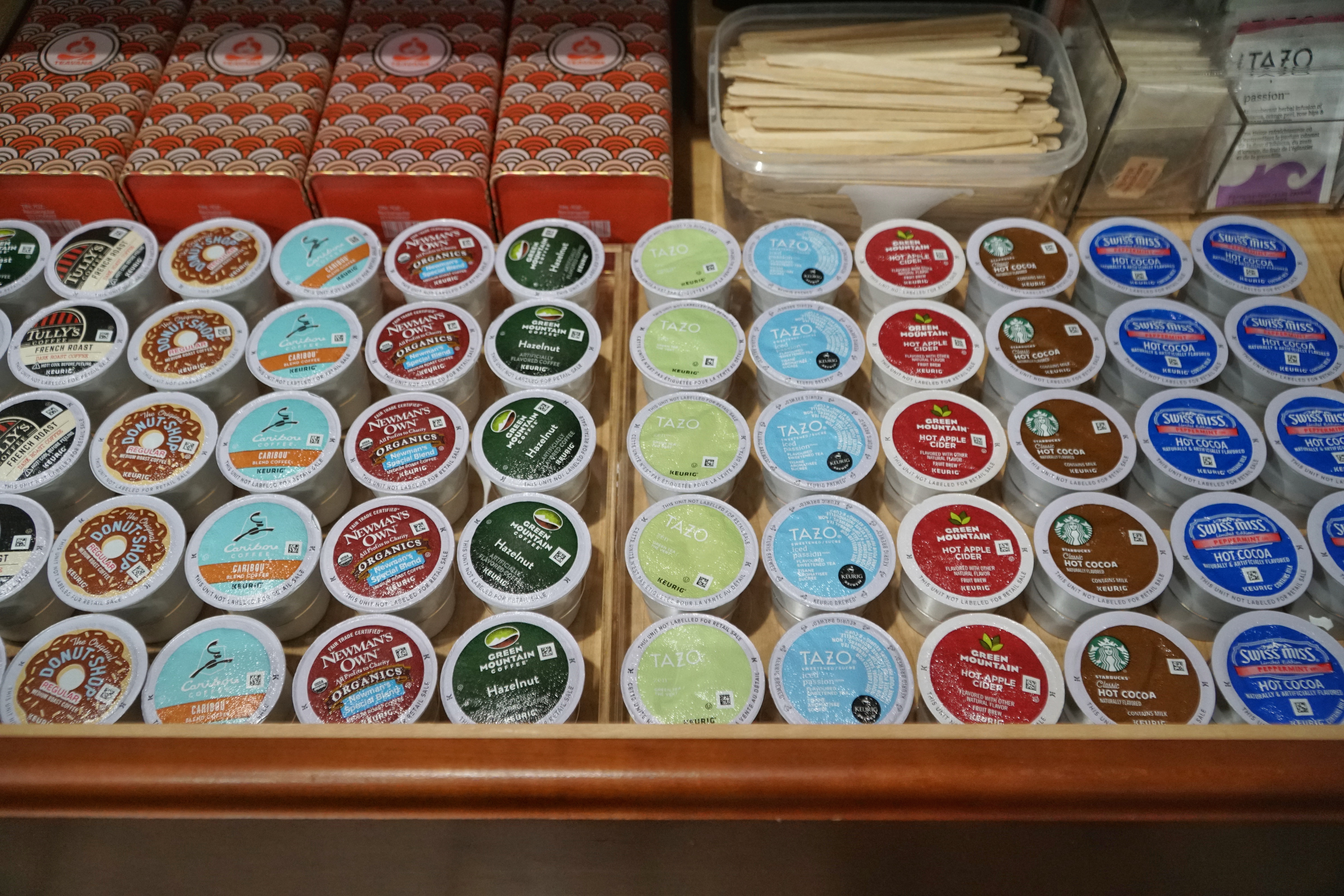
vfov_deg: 47.9
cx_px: 672
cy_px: 448
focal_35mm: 27
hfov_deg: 67.4
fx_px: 1008
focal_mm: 18
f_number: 4
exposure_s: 1/60
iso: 2000
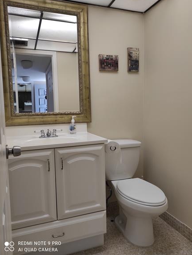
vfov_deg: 67.3
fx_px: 192
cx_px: 96
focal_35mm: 26
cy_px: 127
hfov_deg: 53.1
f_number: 1.89
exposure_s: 1/60
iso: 167
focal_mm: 5.43
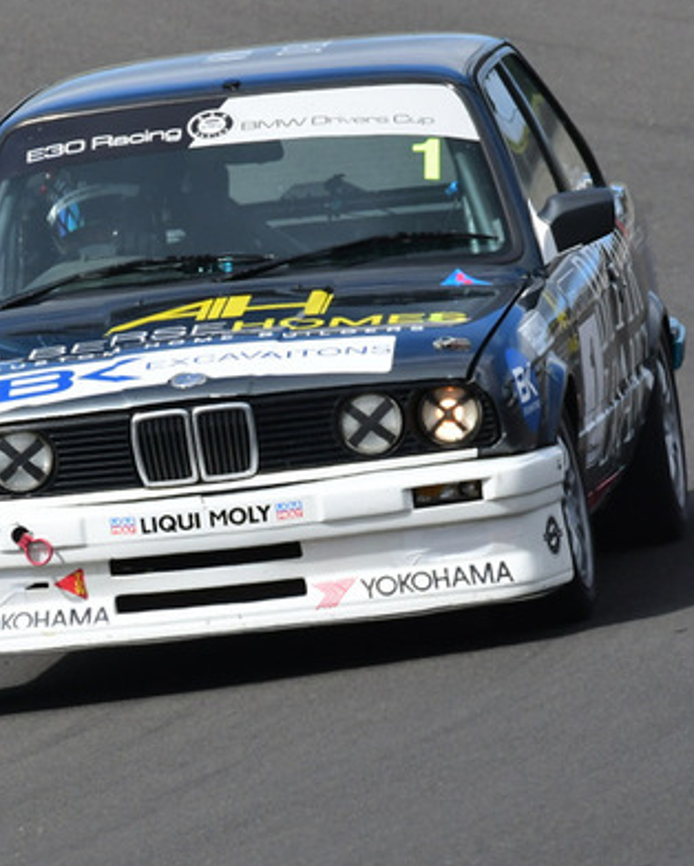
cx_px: 157
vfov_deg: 1.6
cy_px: 451
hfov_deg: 1.3
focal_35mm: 1206
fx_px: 30940
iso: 640
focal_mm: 420
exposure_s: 1/640
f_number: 13
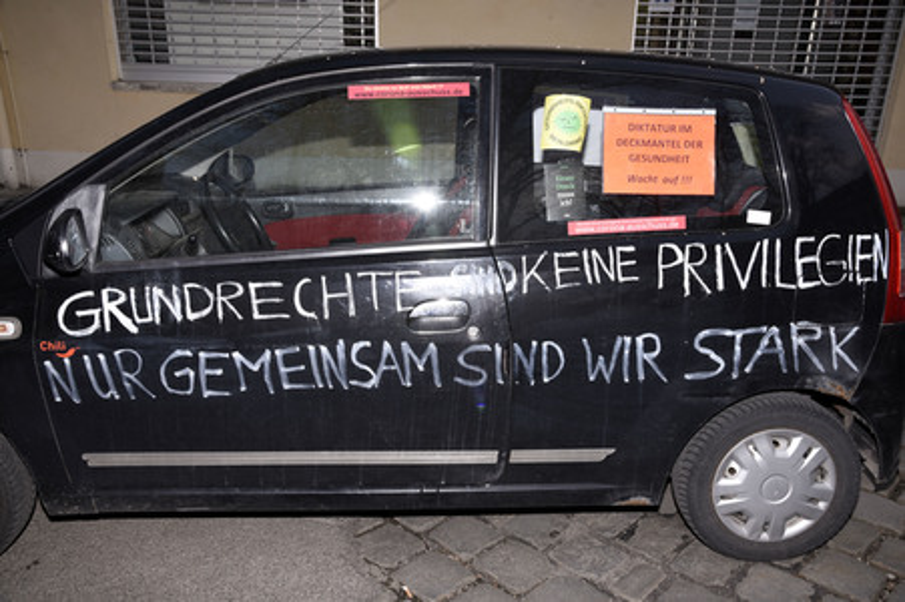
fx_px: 779
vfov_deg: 42.3
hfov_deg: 60.3
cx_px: 452
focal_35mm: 31
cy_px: 301
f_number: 10
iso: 200
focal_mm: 31
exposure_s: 1/160
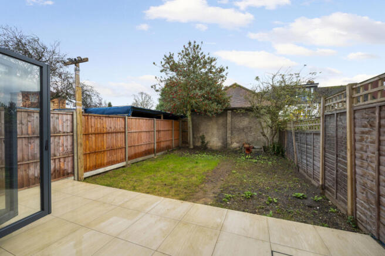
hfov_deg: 104.3
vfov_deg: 81.1
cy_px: 128
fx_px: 150
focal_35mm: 14
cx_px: 192
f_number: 8
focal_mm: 14
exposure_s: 1/60
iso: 400
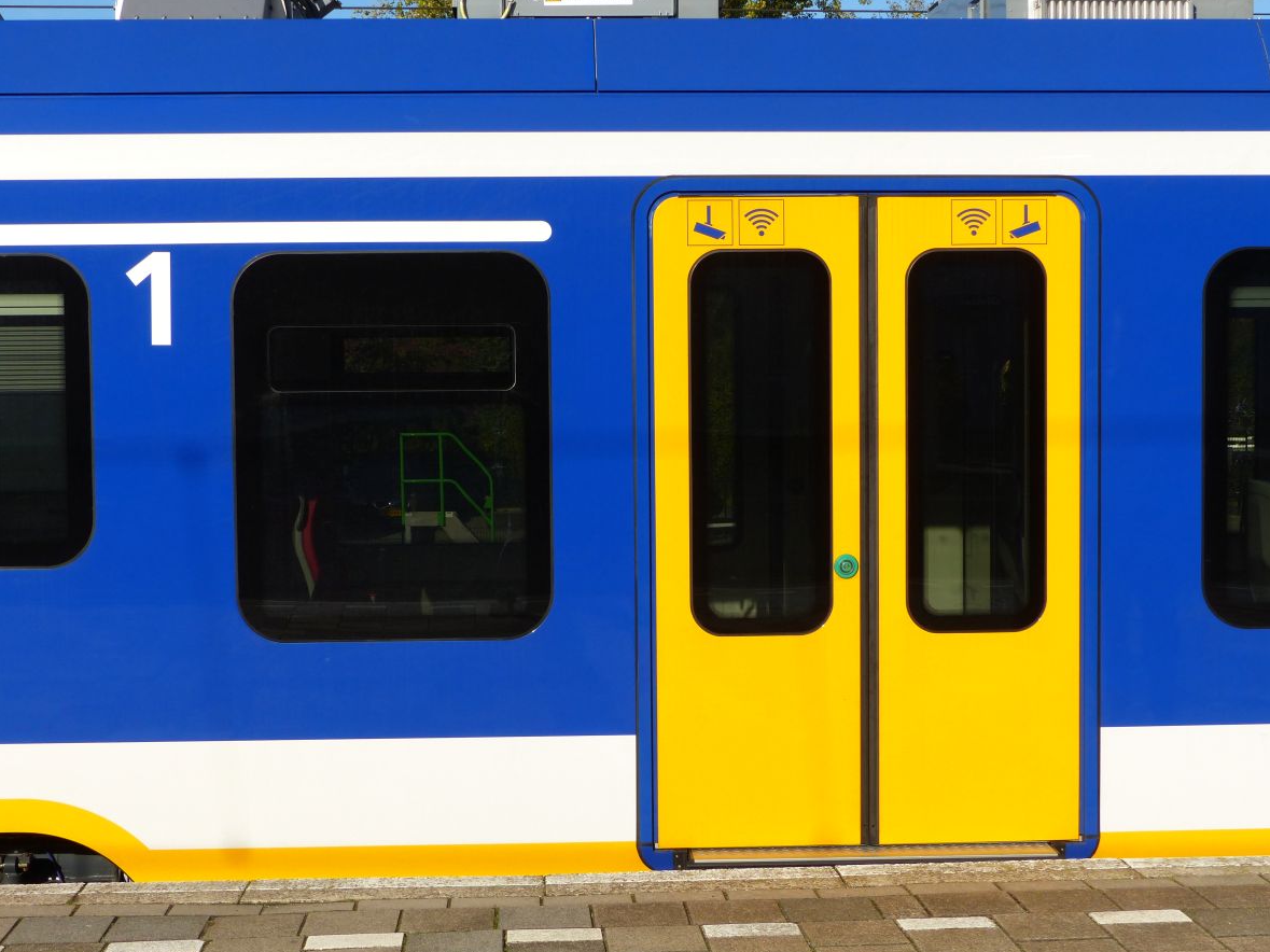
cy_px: 479
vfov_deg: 25.7
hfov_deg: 33.8
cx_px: 643
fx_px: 2091
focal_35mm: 57
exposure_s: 1/1300
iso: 100
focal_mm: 10.1
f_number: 4
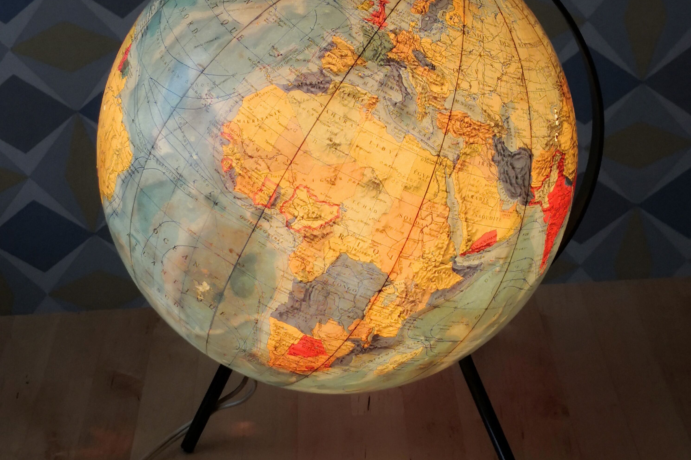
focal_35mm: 75
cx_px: 345
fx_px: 1440
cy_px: 250
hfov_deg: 27.0
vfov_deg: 18.2
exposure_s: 1/60
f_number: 1.6
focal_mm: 3.95
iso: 100
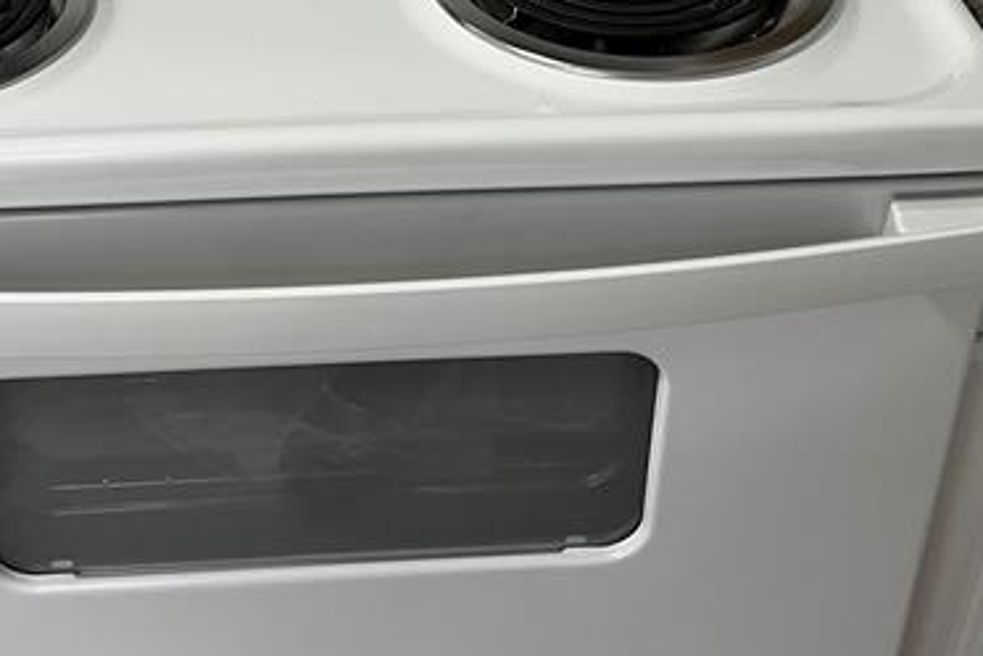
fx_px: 1584
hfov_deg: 34.3
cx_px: 377
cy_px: -63
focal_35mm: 58
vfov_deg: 22.1
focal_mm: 5.7
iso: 80
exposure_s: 1/60
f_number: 1.5
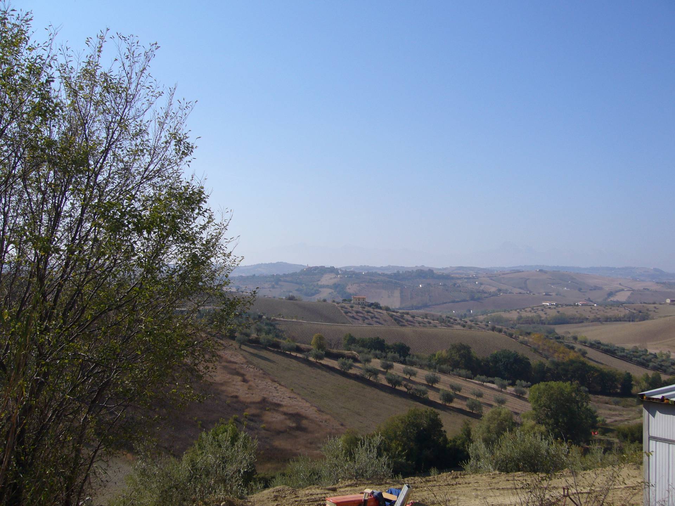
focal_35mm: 35
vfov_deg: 40.7
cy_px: 253
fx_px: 682
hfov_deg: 52.6
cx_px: 338
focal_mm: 5.8
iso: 80
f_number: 5.6
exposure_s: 1/400
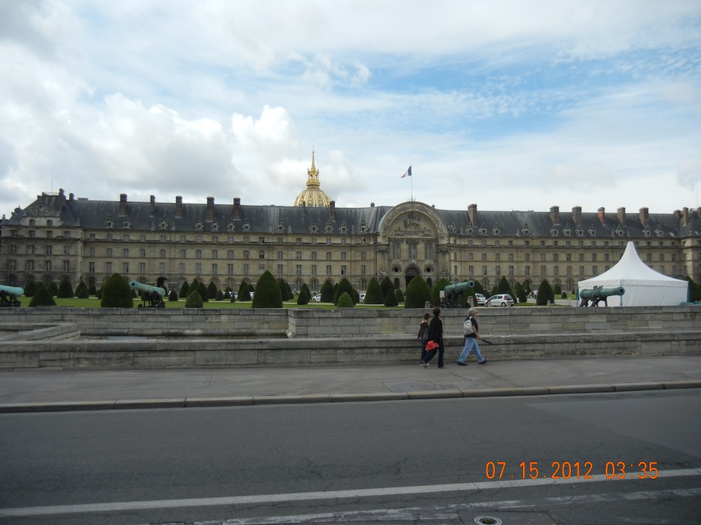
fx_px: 608
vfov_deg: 46.8
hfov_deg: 60.0
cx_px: 350
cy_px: 262
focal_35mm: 30
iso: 160
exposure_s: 1/393
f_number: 7
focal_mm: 5.4
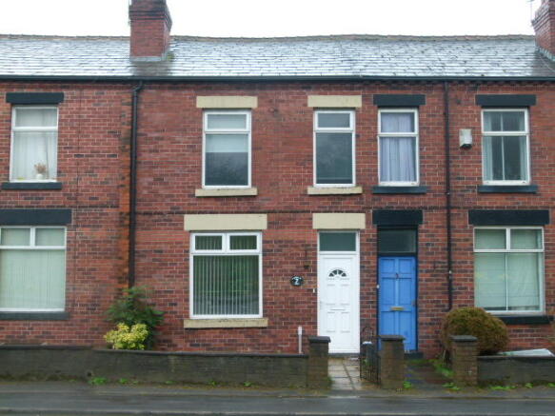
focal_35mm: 42
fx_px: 673
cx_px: 278
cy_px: 208
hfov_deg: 44.8
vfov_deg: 34.3
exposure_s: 1/60
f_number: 3.2
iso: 125
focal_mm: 7.6
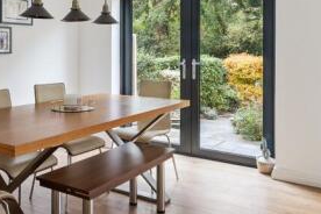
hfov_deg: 49.9
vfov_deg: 34.5
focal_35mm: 38
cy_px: 60
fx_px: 339
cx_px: 109
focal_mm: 16
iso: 320
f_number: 5.6
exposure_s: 1/5
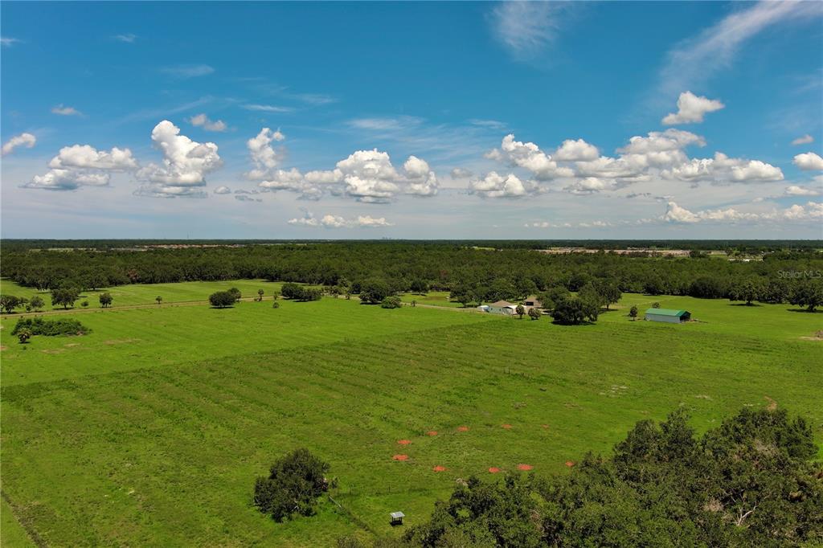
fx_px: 663
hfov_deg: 63.7
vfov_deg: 44.9
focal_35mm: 29
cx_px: 412
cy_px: 274
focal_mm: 10.57
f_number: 9
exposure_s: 1/320
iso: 100
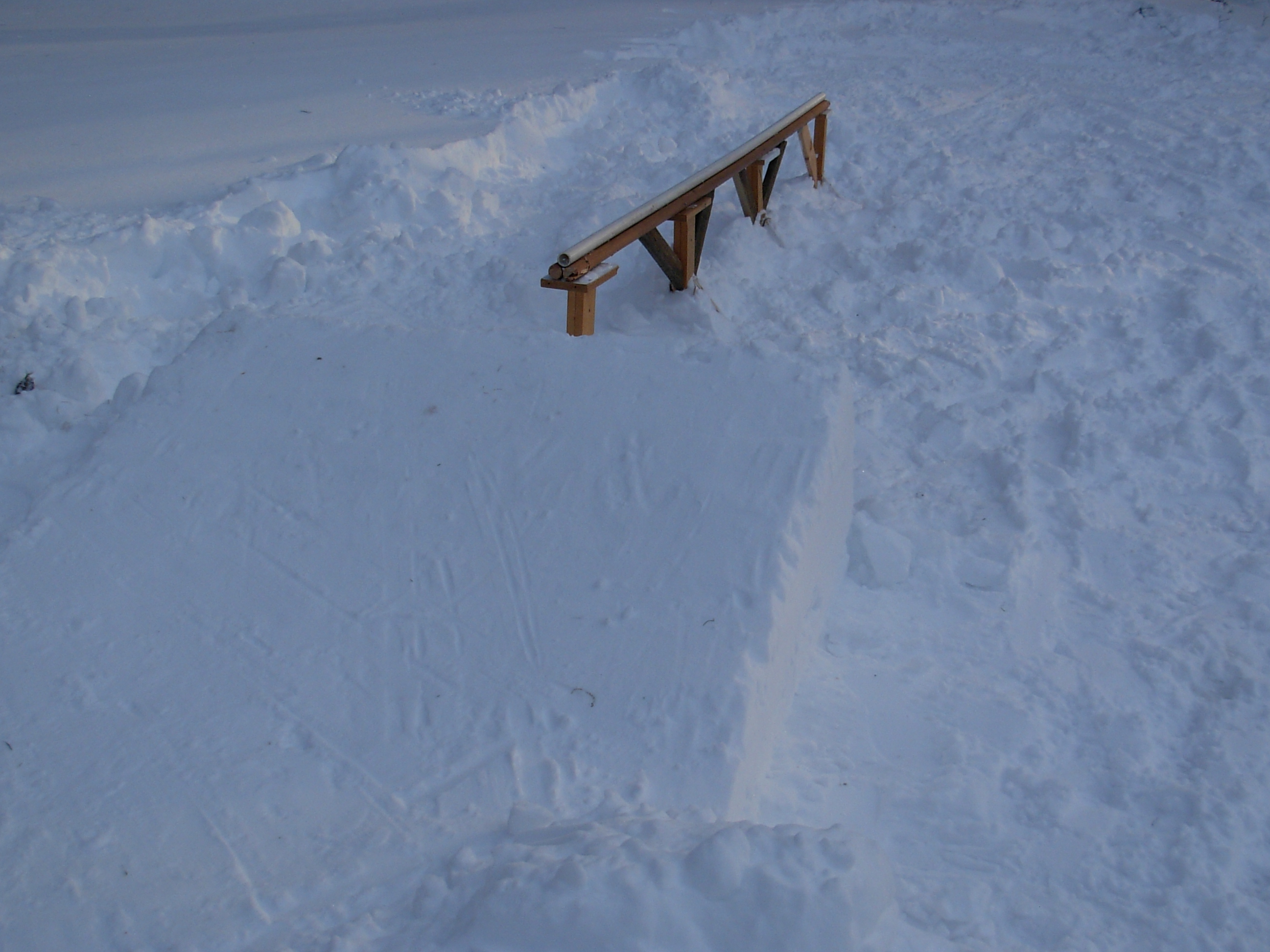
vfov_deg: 32.2
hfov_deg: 42.1
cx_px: 656
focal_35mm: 45
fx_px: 1651
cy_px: 473
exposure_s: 1/683
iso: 79
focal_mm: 6.3
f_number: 2.9
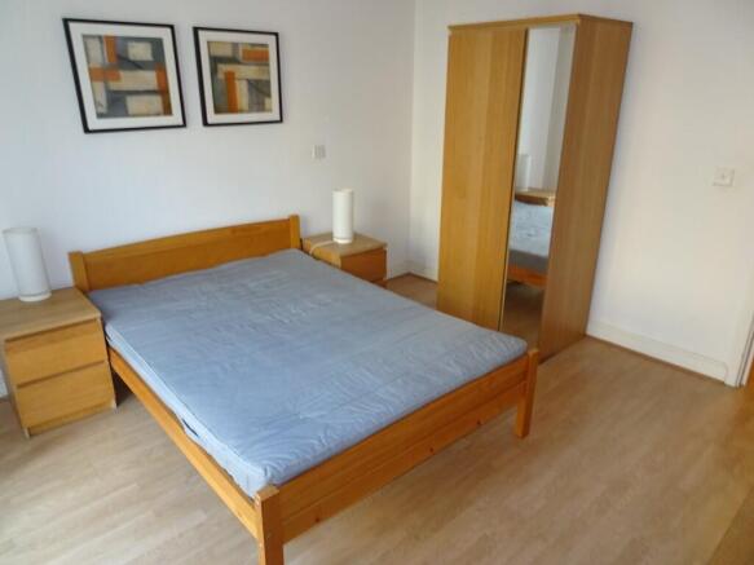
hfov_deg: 71.6
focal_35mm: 24
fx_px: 523
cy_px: 282
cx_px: 377
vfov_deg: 56.8
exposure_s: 1/30
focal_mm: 4.1
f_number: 3.5
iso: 320
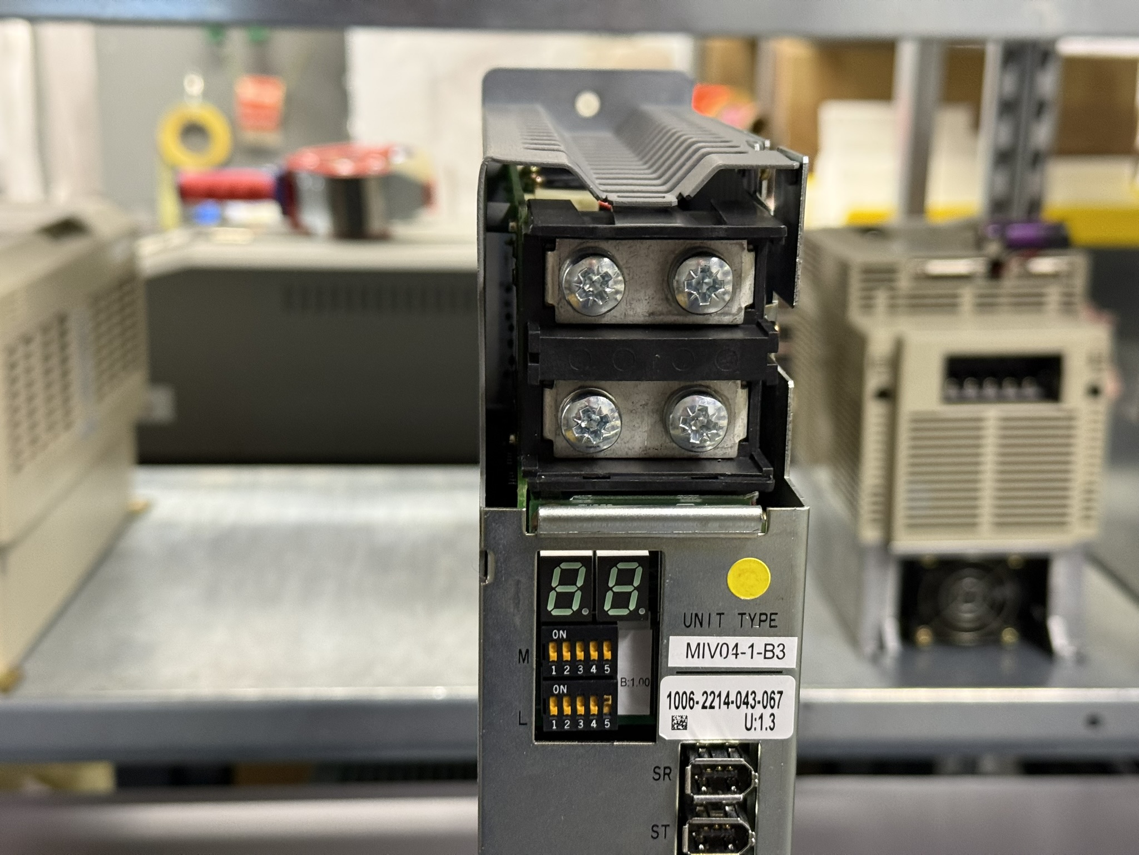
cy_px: 428
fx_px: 1579
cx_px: 570
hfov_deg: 39.7
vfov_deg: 30.3
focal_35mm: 48
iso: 250
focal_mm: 6.76
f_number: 1.78
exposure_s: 1/50
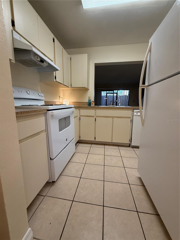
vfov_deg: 102.1
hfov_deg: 85.7
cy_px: 120
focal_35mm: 14
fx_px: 97
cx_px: 90
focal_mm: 2.22
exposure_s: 1/120
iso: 250
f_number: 2.2
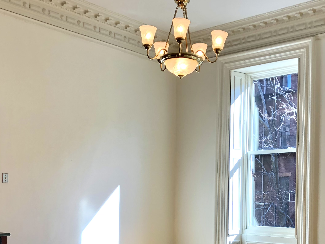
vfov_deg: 26.8
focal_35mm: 53
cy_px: 208
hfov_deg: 36.1
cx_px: 187
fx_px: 498
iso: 25
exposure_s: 1/120
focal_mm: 3.99
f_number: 1.8
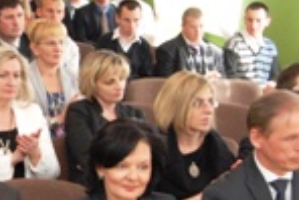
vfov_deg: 11.7
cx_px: -65
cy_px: 93
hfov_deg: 16.7
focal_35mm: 117
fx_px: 973
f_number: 7.1
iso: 800
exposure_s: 1/60
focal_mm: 18
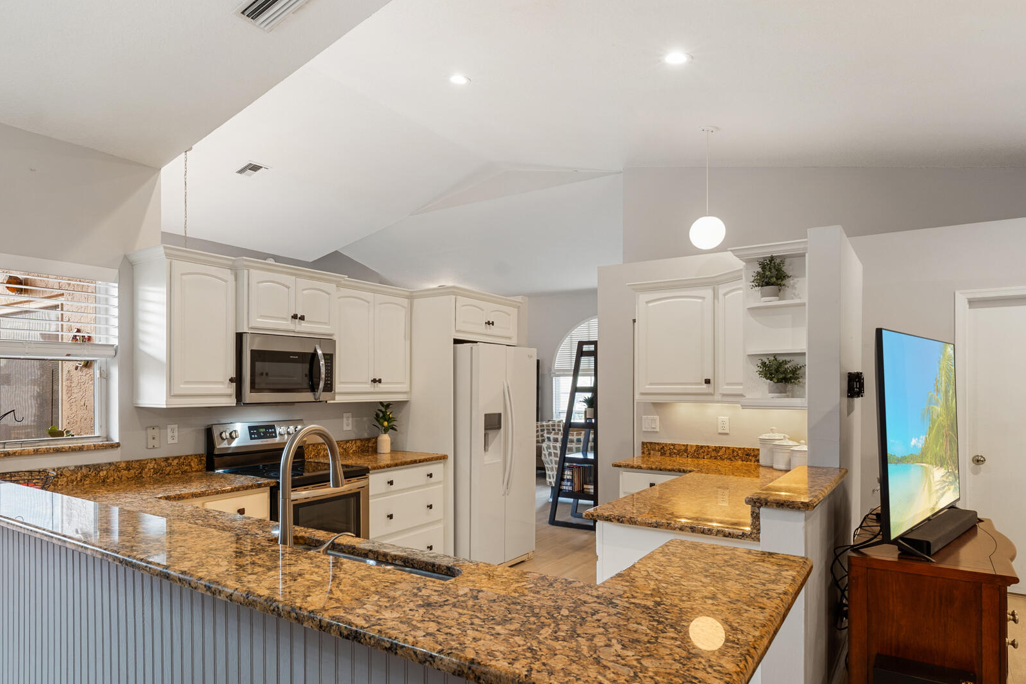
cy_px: 411
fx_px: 627
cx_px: 382
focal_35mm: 22
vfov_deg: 56.8
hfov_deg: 77.1
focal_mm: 14
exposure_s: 1/1.25
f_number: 9
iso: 250
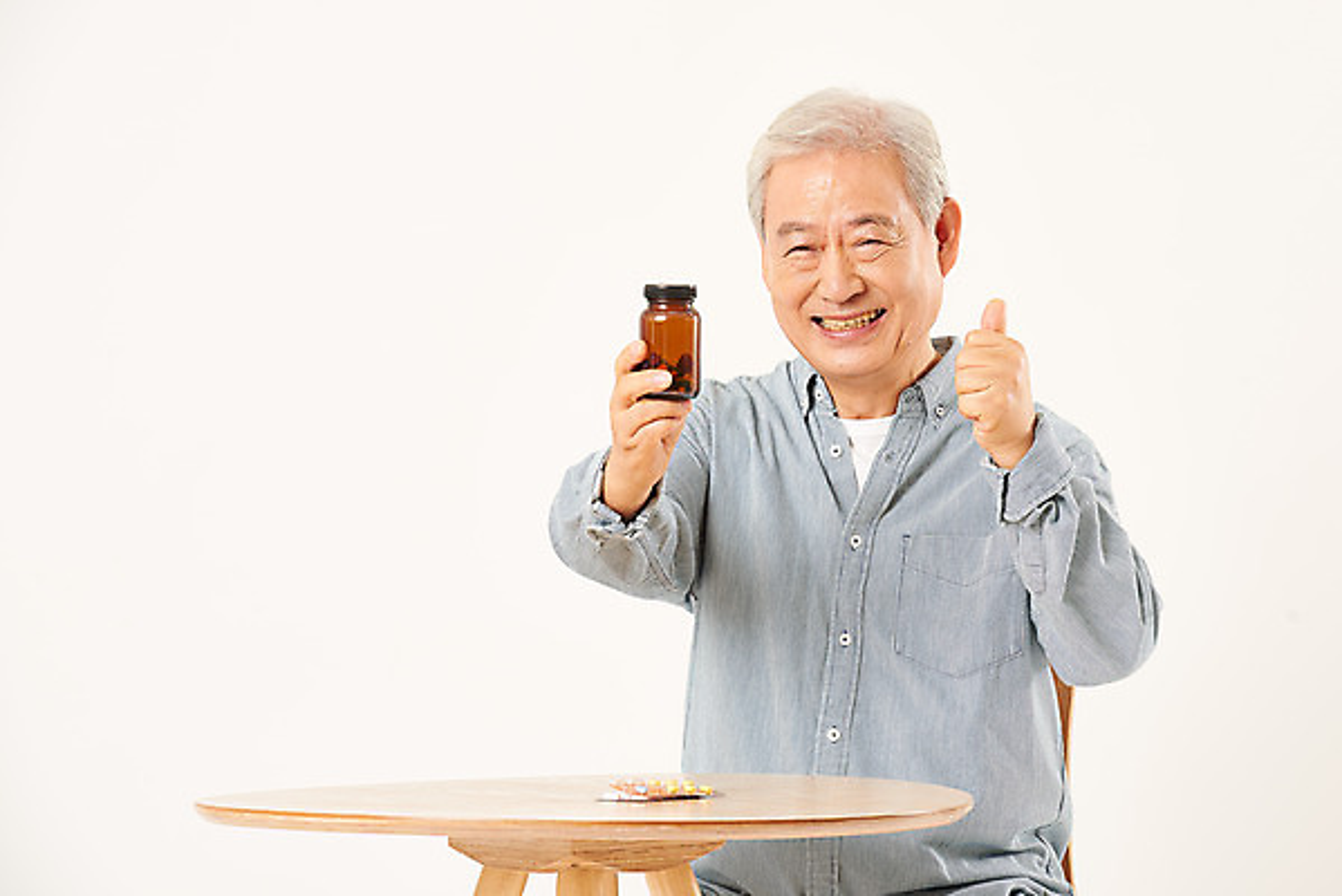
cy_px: 448
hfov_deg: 13.7
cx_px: 671
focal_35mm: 150
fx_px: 5594
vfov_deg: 9.2
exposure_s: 1/125
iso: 100
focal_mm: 150
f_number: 8
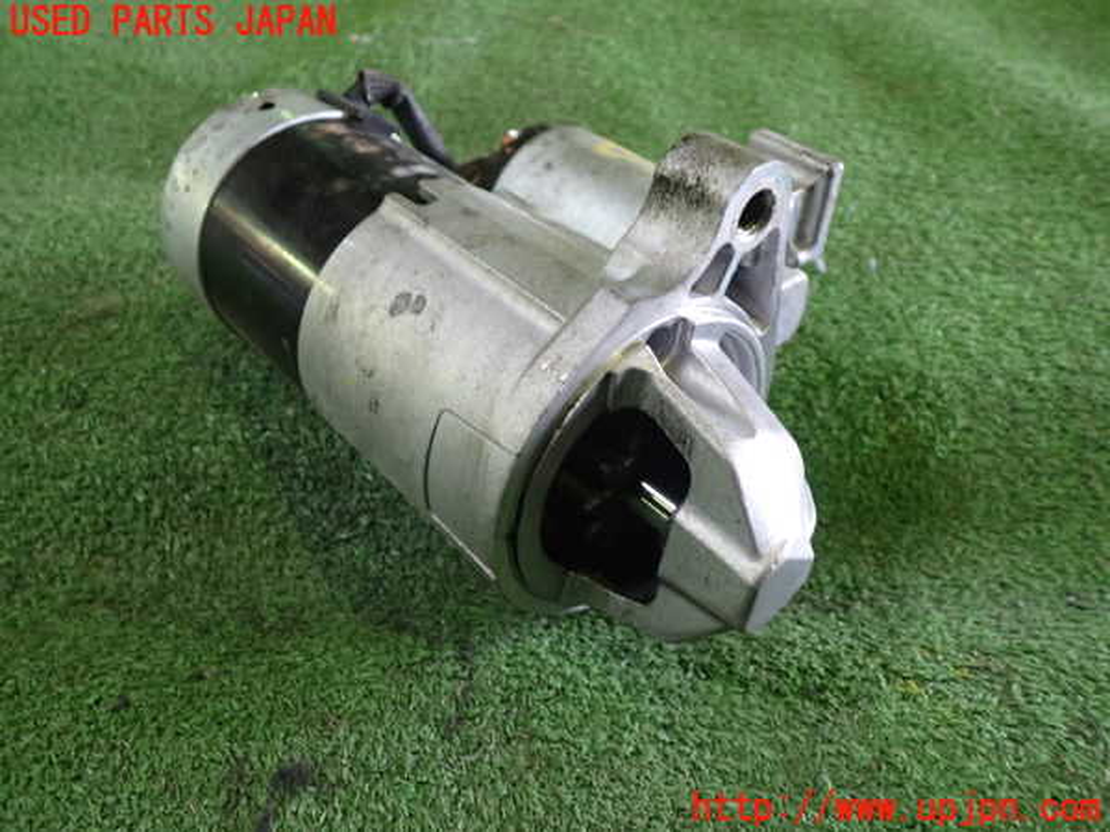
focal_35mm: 30
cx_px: 555
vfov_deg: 46.8
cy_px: 416
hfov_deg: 60.0
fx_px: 962
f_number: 2.3
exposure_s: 1/30
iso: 320
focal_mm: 5.4
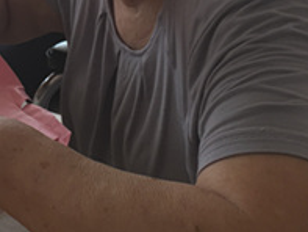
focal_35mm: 103
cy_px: 10
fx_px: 917
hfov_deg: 18.8
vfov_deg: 14.2
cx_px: 34
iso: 40
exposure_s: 1/100
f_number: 2.2
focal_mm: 4.15
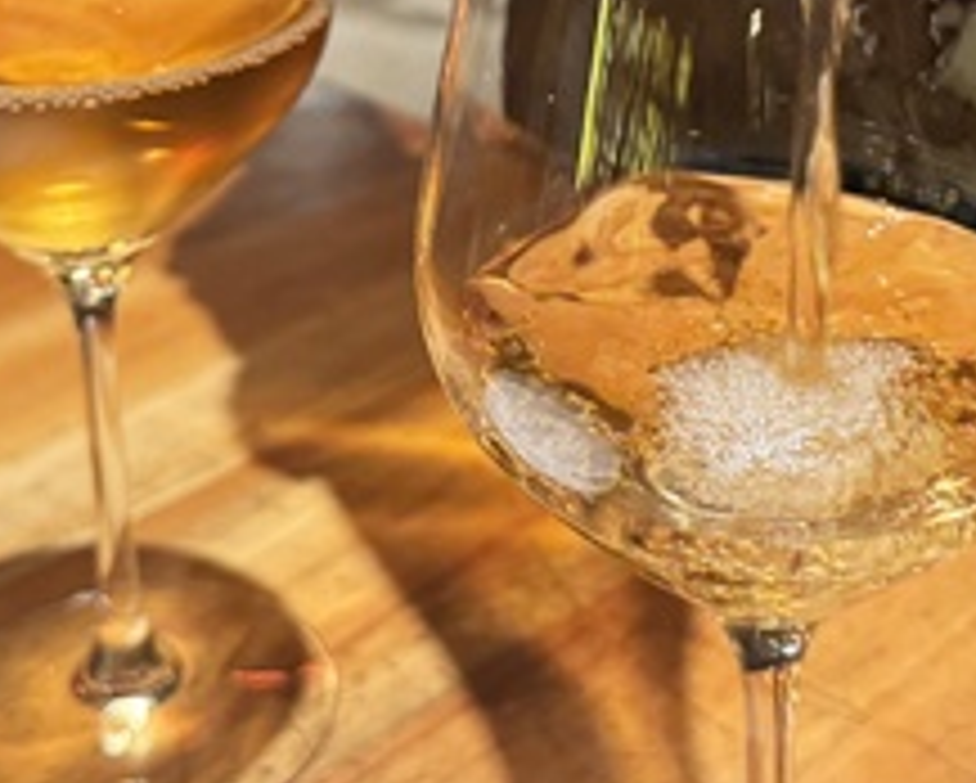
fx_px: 2082
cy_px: 58
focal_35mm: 72
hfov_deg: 26.3
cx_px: 573
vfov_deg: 20.8
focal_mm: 6.76
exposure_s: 1/40
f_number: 1.78
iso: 1000
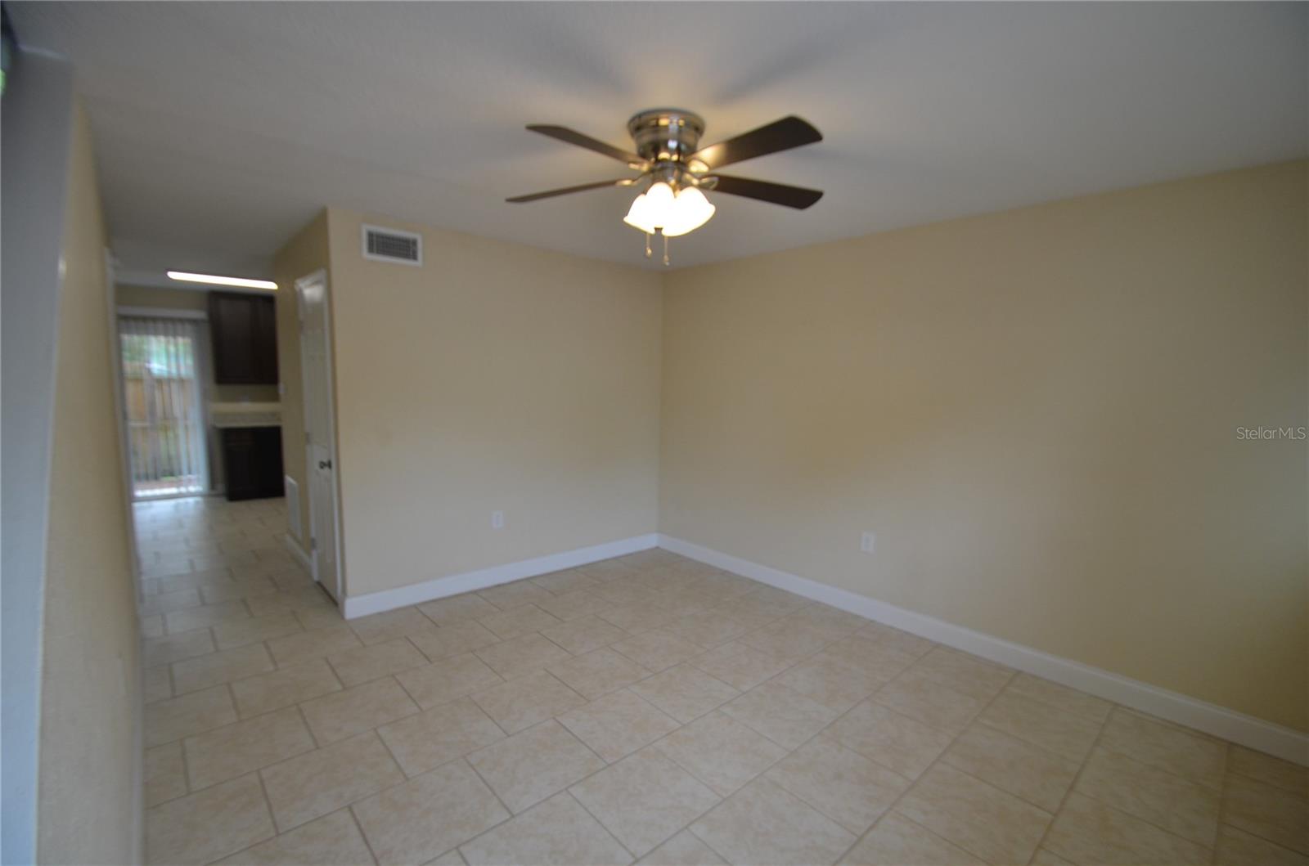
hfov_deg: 100.5
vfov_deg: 77.0
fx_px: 544
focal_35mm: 15
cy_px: 433
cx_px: 654
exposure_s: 1/100
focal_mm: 10
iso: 400
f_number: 5
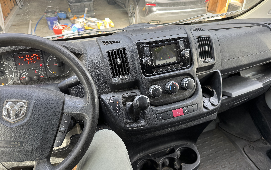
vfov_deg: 47.6
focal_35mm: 26
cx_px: 138
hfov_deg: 70.4
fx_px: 192
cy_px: 85
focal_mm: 6.76
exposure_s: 1/121
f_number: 1.78
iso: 100
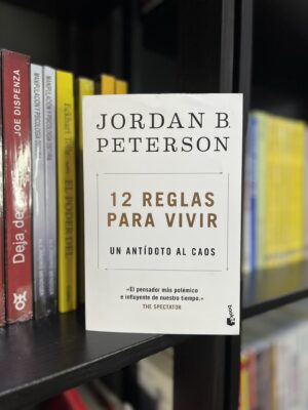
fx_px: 308
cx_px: 154
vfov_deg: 67.3
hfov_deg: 53.1
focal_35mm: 26
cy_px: 205
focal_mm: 5.7
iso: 125
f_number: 1.5
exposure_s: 1/60
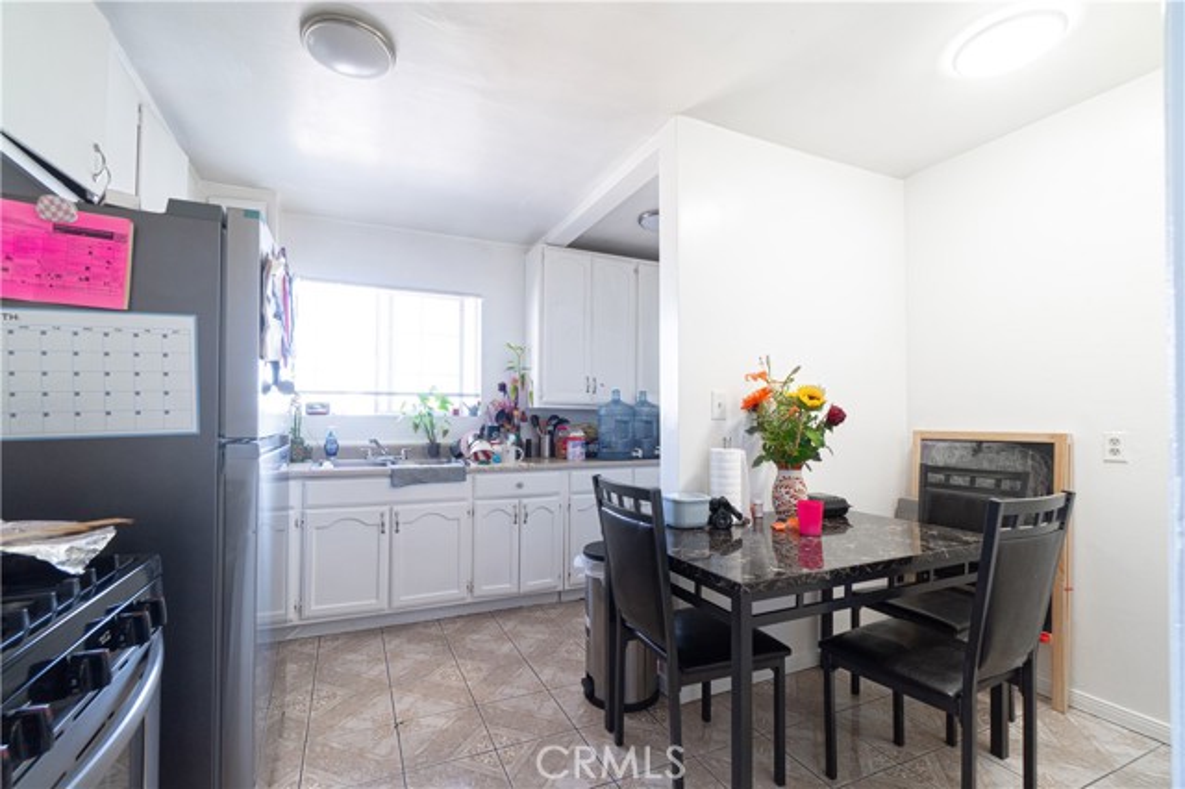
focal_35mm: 15
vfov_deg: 77.3
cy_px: 394
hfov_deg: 100.4
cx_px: 592
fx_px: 493
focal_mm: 10
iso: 320
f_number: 7.1
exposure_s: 1/8
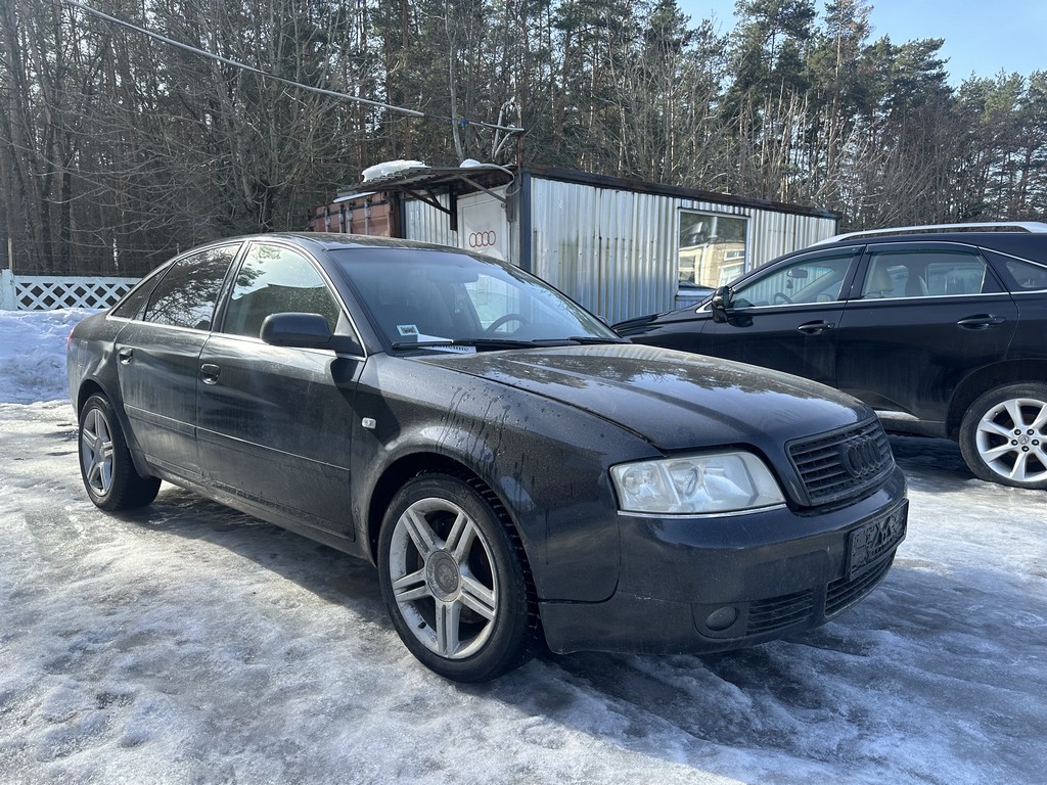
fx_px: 726
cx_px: 524
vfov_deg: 56.8
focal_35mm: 24
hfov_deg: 71.6
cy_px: 392
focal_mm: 6.86
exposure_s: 1/1107
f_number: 1.78
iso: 80
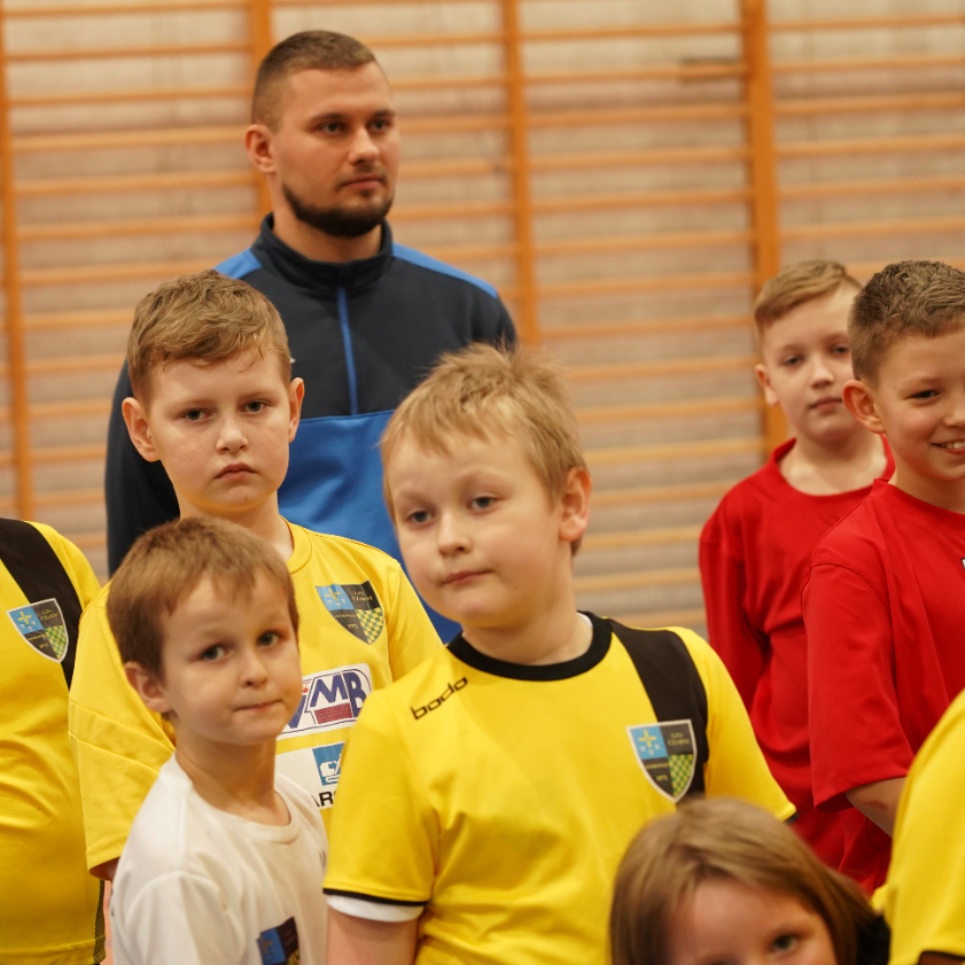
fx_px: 4100
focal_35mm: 130
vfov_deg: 13.4
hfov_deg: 13.4
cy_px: 472
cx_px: 425
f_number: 4.5
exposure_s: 1/100
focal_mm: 99
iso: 2000
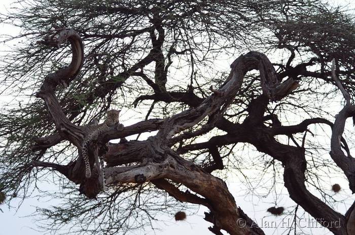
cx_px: 178
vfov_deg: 10.6
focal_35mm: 129
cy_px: 118
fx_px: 1269
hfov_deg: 15.9
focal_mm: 86
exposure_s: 1/160
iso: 1250
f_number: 4.8
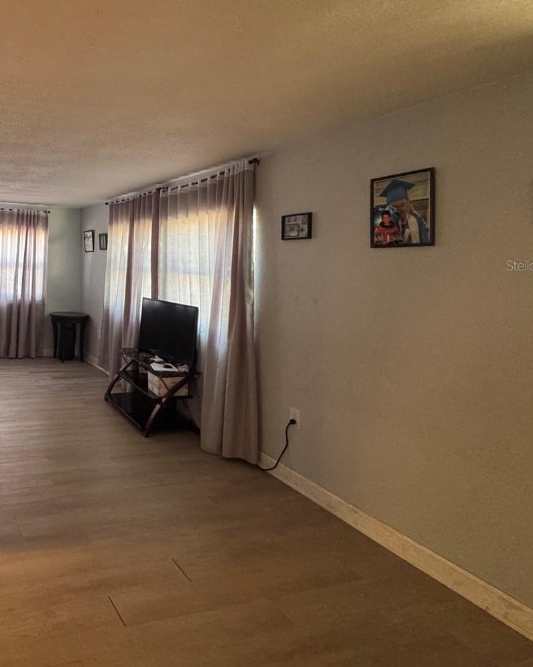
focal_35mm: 22
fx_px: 434
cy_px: 265
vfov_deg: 74.2
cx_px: 33
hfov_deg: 53.4
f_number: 2.2
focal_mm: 2.22
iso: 640
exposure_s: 1/60
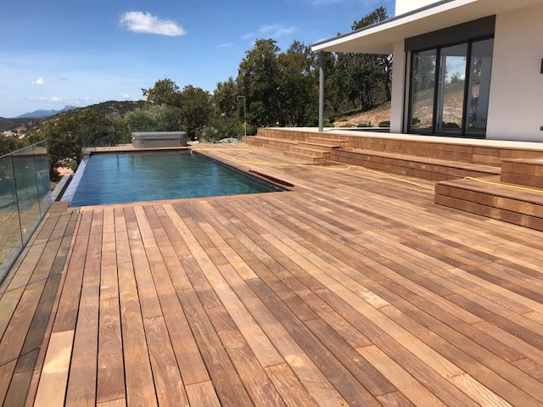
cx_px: 272
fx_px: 439
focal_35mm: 28
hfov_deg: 63.4
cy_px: 204
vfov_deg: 49.7
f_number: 1.8
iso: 20
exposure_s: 1/2907
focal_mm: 3.99
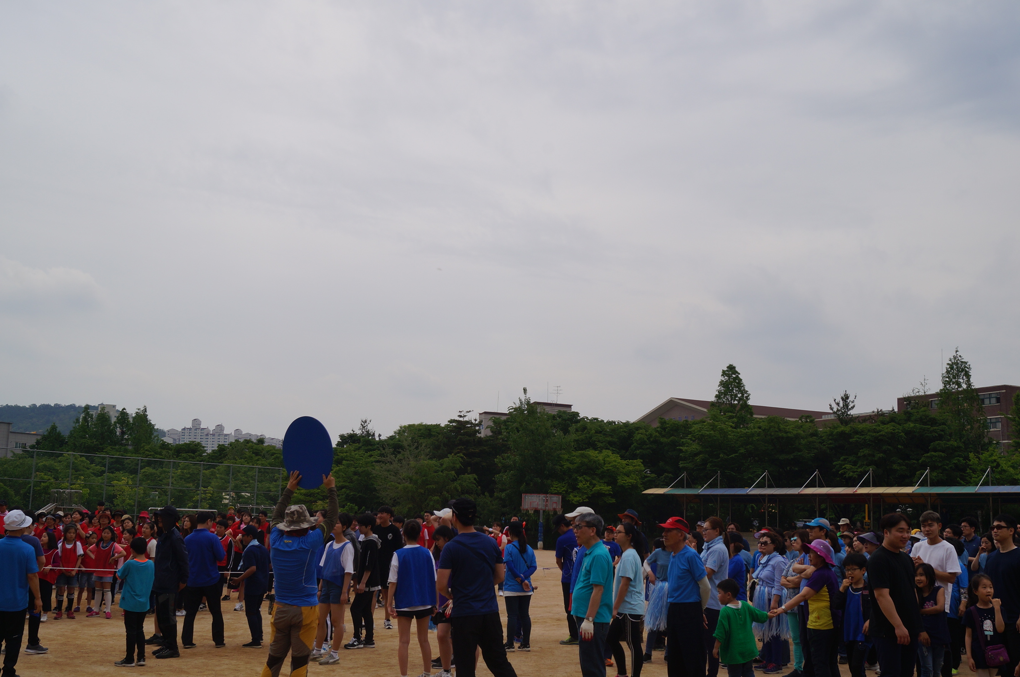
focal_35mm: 39
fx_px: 1103
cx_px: 510
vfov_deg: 34.1
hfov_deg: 49.6
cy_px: 338
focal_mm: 26
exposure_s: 1/200
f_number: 13
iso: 100
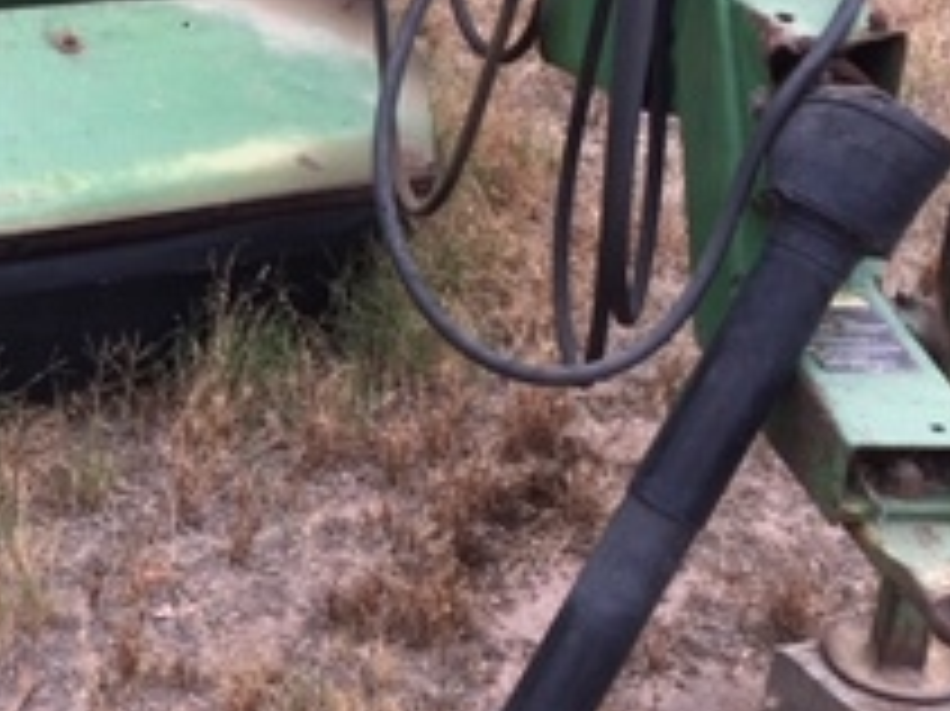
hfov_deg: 21.0
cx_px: -126
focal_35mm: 88
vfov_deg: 16.6
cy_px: 126
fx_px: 2414
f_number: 2.2
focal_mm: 4.15
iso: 25
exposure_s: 1/216
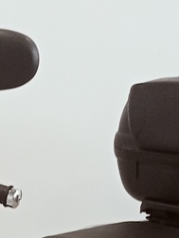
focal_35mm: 166
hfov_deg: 8.8
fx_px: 1145
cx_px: -63
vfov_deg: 11.8
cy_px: 238
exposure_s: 1/33.3
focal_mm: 3.46
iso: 139
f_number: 2.2
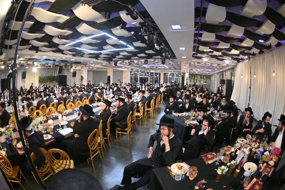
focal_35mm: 15
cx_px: 142
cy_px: 95
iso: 160
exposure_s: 1/100
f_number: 2.8
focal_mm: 10.5
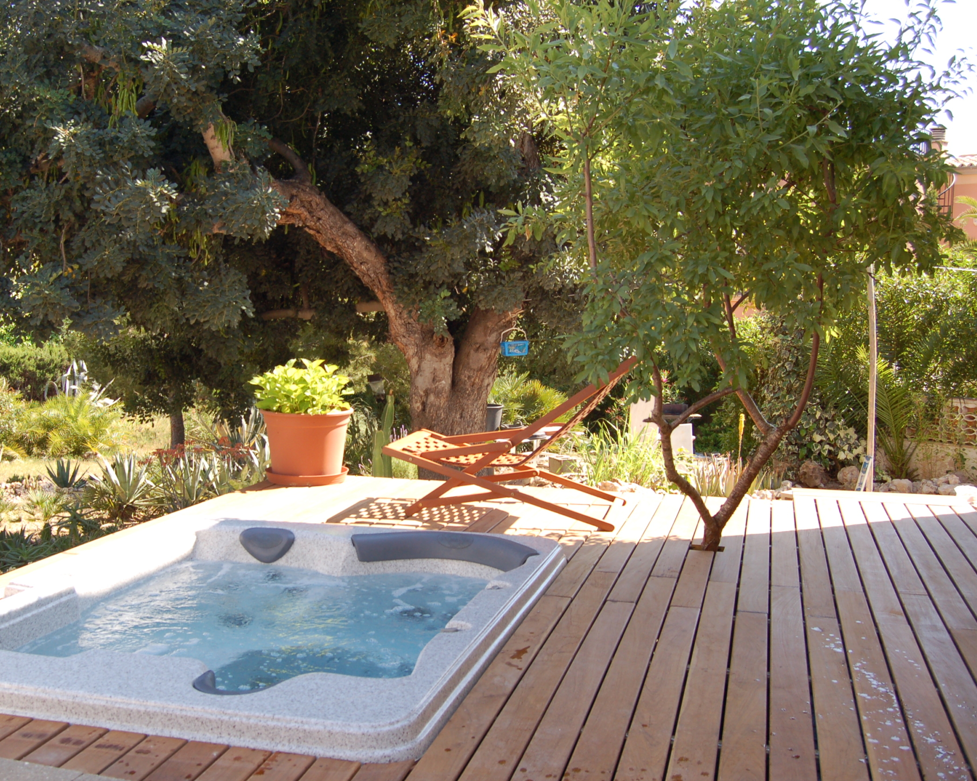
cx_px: 394
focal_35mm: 40
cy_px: 390
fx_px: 1144
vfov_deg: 37.7
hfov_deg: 46.0
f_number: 6.3
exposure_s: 1/250
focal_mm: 23
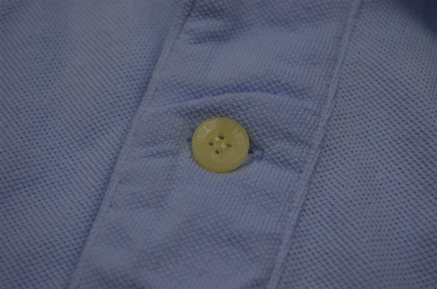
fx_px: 1000
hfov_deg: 24.7
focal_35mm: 82
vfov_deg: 16.5
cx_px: 218
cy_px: 144
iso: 400
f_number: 5.6
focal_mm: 55
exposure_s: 1/125
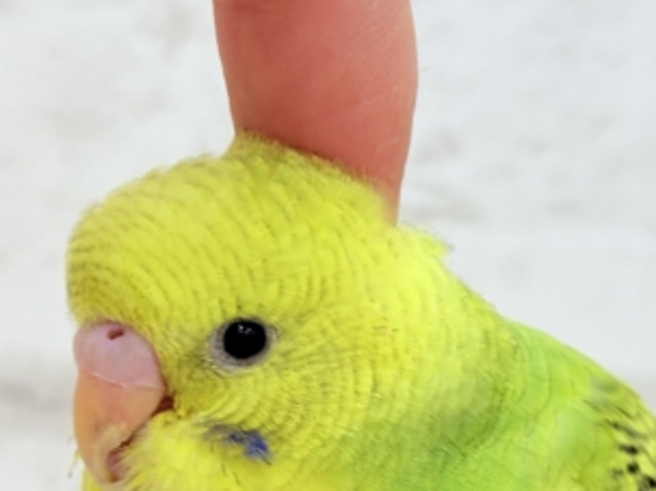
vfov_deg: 13.3
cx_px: 567
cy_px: 491
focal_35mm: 110
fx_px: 2084
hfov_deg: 17.7
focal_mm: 5.96
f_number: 1.6
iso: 40
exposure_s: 1/50
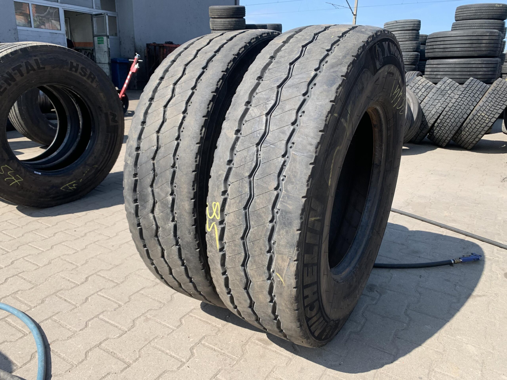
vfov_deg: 53.1
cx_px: 254
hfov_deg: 67.3
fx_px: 381
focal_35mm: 26
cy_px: 190
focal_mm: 4.25
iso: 25
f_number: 1.8
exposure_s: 1/1043
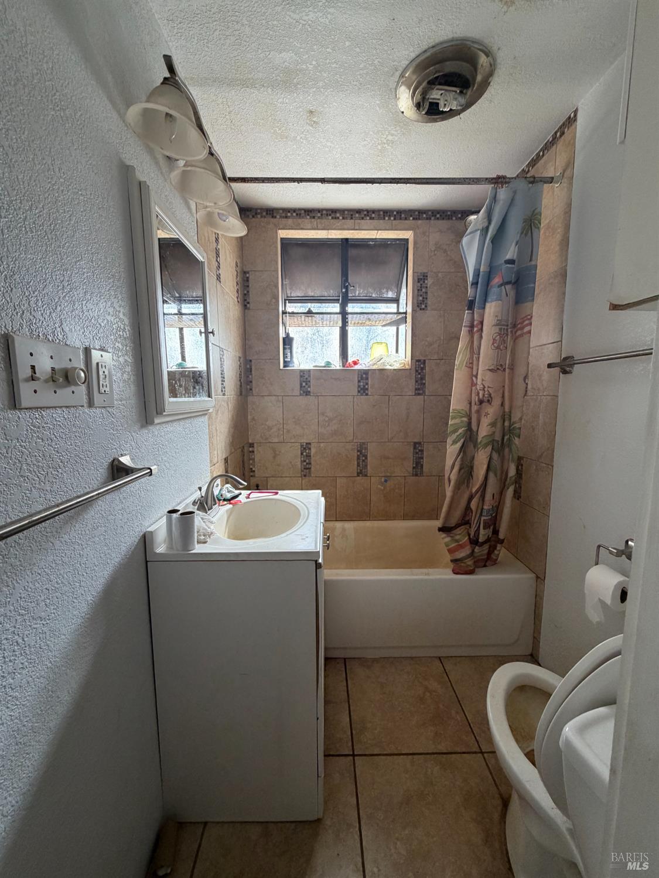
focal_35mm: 14
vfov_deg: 102.0
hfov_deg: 85.7
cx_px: 330
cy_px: 439
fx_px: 355
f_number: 2.2
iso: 250
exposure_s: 1/121
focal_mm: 2.22
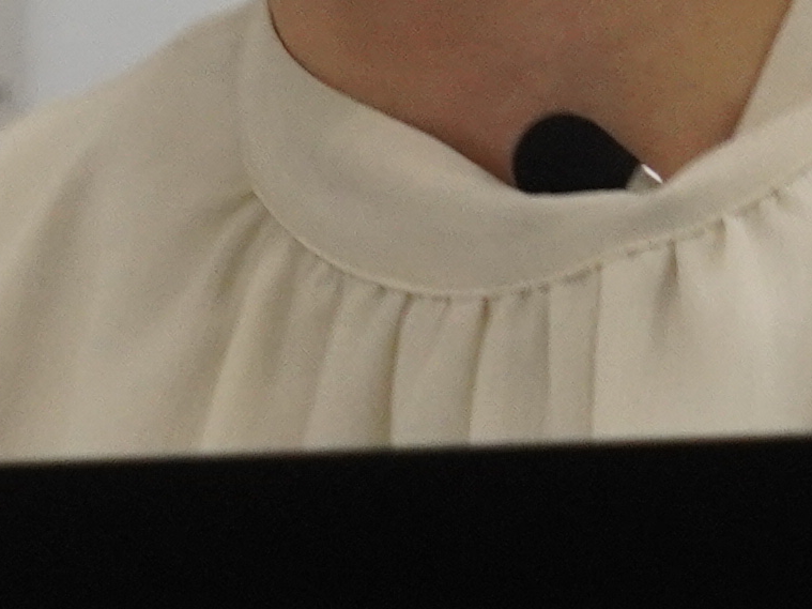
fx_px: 23524
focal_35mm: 1003
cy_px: 205
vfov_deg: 1.5
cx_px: 724
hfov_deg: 2.0
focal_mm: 88
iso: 1250
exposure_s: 1/160
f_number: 5
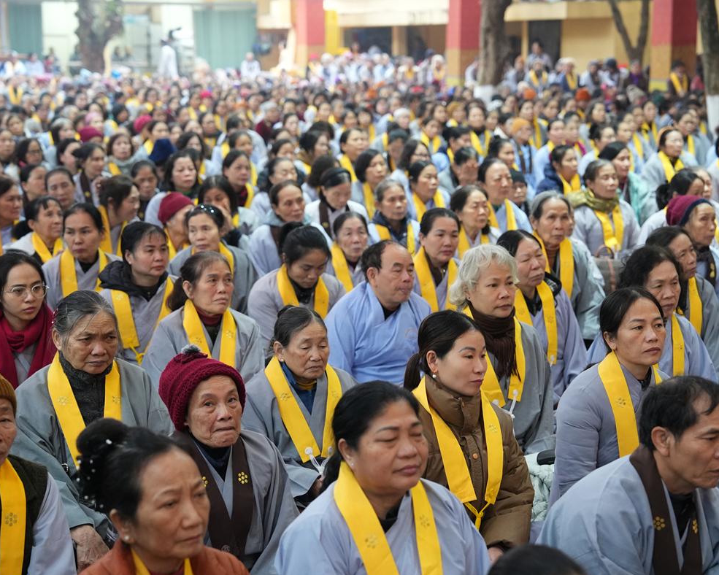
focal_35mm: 80
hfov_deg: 23.8
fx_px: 1702
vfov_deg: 19.2
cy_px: 291
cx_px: 399
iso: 4000
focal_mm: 70
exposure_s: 1/100
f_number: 4
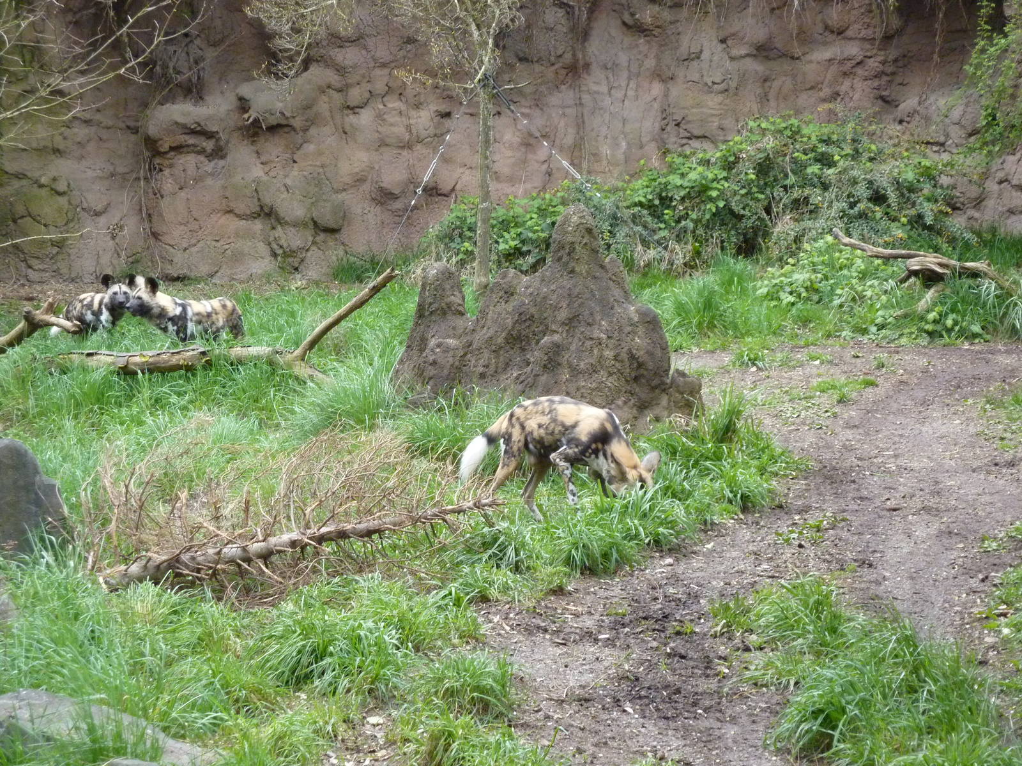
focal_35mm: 119
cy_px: 383
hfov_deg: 16.6
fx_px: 3513
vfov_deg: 12.5
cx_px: 511
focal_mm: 19.5
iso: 400
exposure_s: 1/160
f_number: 4.4
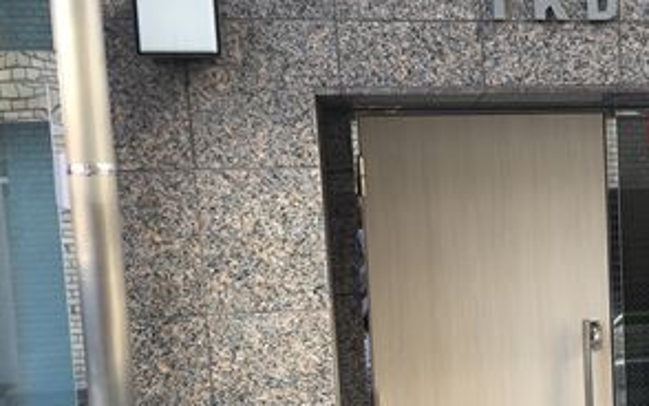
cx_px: 653
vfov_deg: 19.2
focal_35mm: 67
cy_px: 335
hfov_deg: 28.6
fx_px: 1186
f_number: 2.2
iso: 32
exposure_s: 1/121
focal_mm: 4.15
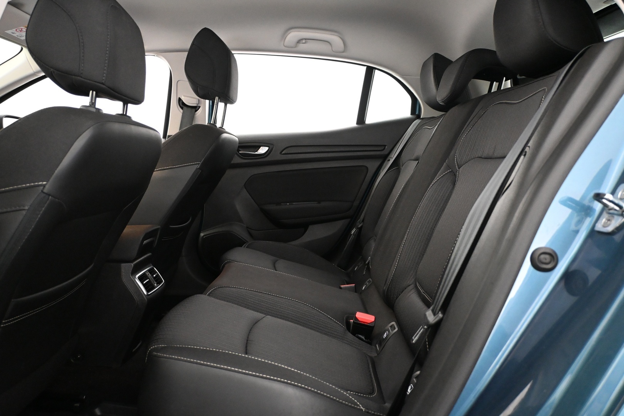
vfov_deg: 44.6
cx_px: 312
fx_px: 507
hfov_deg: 63.2
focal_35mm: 29
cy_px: 208
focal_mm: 19.5
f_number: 3.8
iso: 4000
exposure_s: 1/30
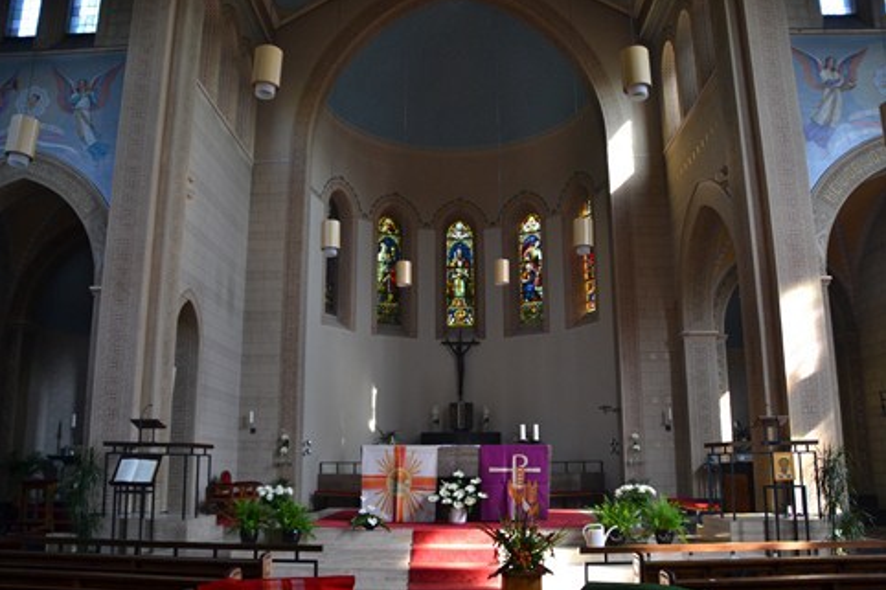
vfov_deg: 46.4
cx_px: 428
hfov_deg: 65.5
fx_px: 689
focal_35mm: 28
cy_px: 295
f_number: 3.5
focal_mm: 18
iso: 500
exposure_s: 1/60
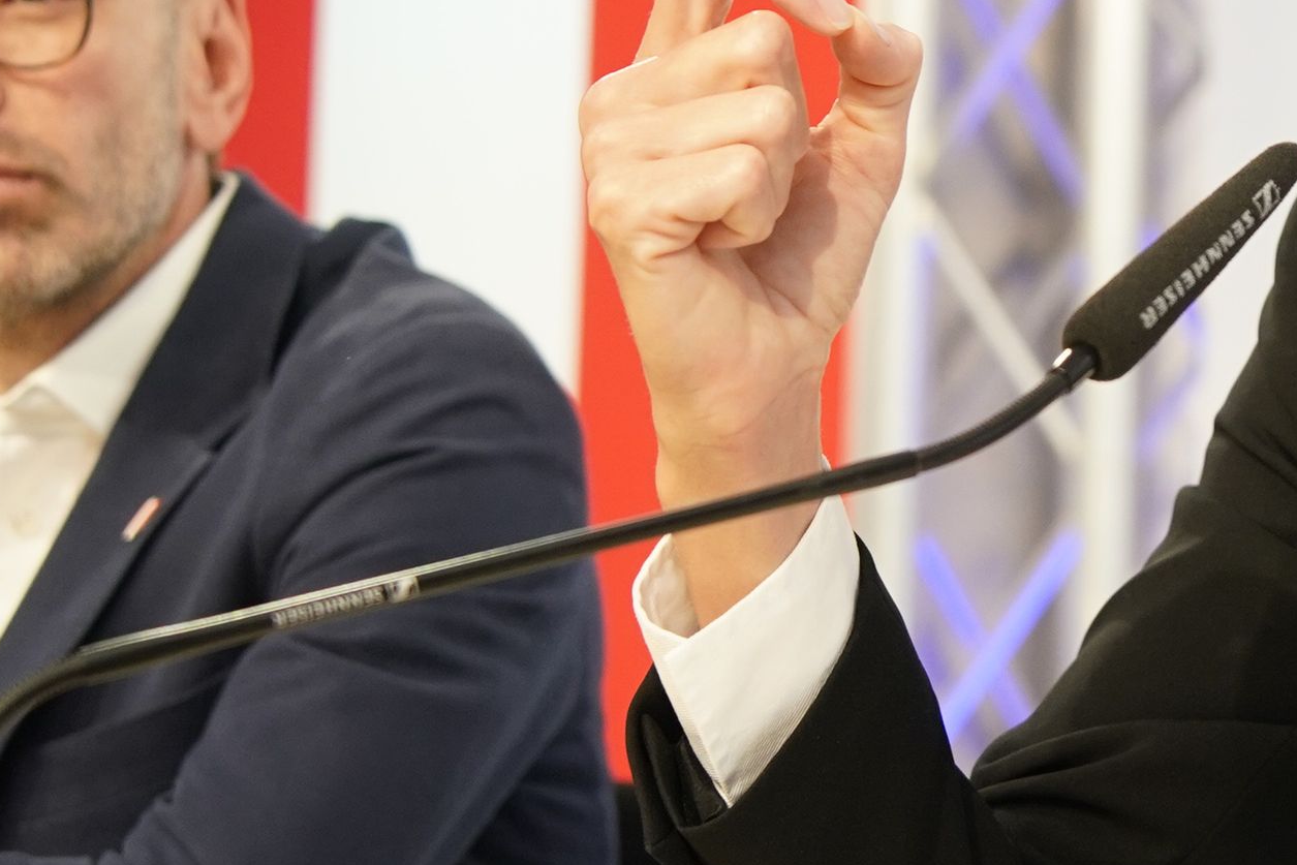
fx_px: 4936
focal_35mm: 137
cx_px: 1042
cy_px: 269
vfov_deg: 10.0
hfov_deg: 14.9
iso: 1250
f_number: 3.5
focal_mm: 43
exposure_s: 1/500
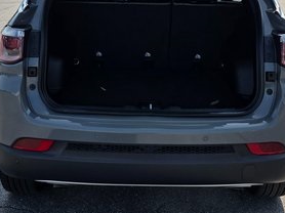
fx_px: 436
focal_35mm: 53
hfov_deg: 36.2
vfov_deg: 26.4
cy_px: 15
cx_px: 148
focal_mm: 6.3
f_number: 1.7
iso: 80
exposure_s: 1/7944
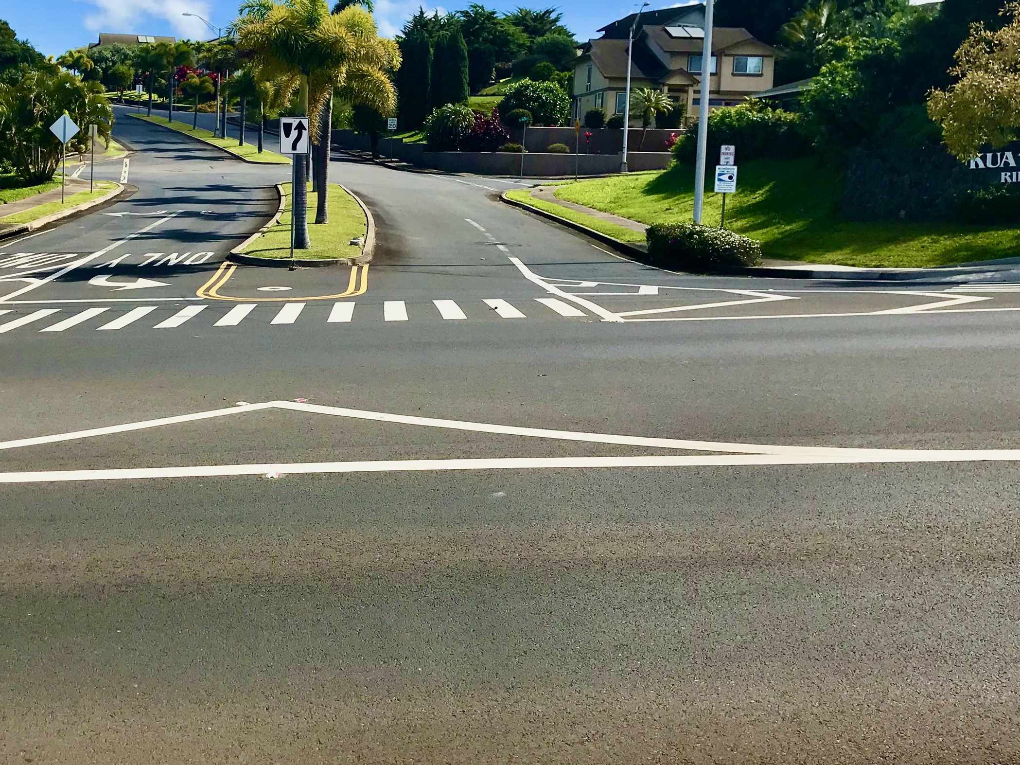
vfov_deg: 34.9
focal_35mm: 41
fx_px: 1208
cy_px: 272
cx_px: 343
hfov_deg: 45.1
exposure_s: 1/2740
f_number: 1.8
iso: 20
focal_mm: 3.99
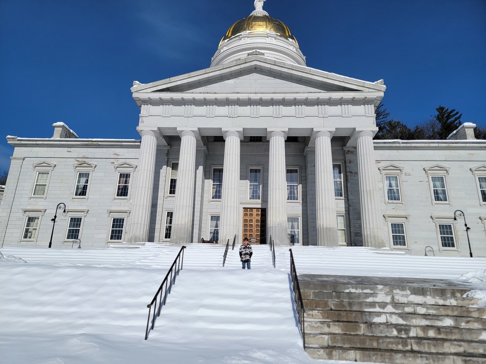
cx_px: 243
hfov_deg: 71.6
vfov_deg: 56.8
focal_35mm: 24
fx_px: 337
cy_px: 182
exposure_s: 1/3220
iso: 16
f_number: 1.8
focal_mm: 6.7
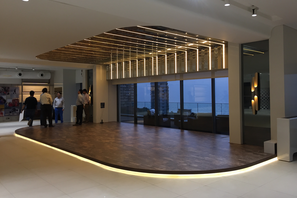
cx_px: 152
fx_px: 256
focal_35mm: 31
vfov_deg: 42.3
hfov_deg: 60.3
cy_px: 90
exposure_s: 1/33
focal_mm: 4.15
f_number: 2.2
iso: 40
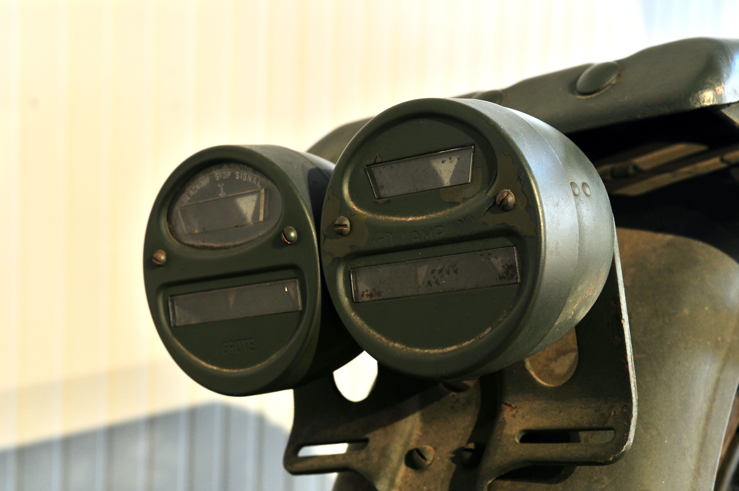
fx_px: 1538
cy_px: 246
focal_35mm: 75
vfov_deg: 18.1
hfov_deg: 27.0
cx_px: 370
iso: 200
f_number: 7.1
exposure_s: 1
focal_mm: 50
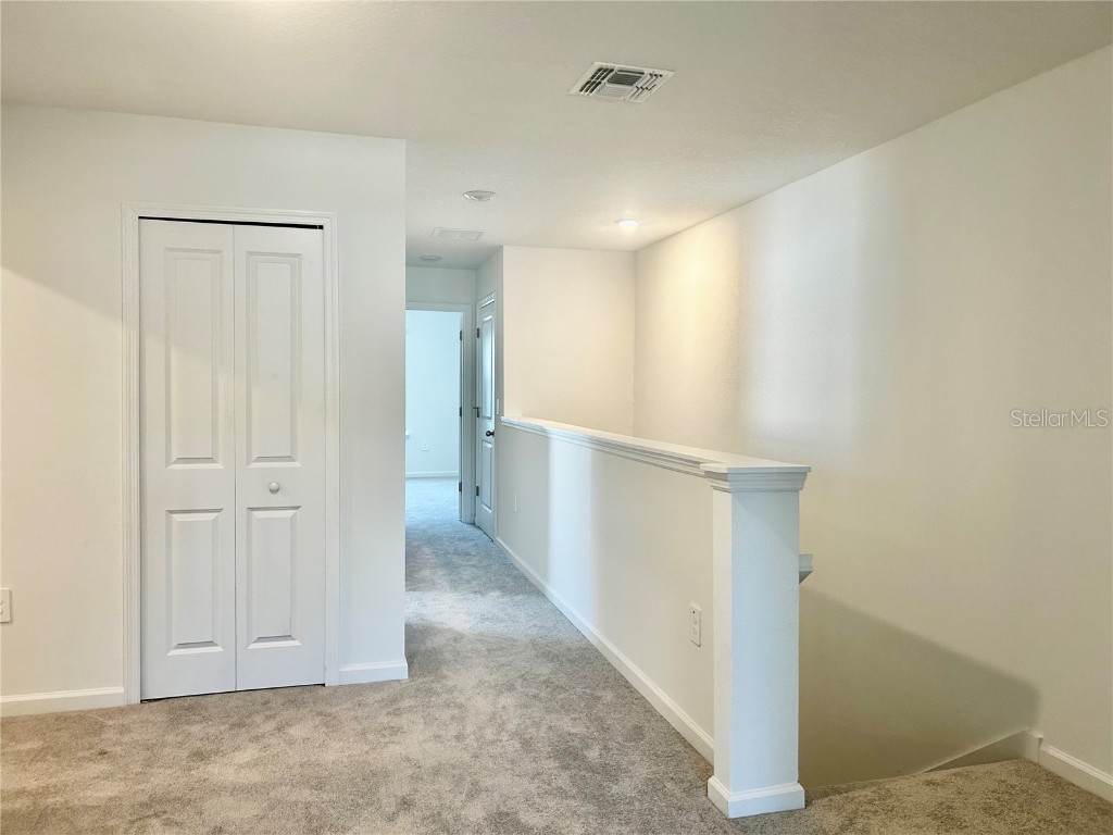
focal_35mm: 26
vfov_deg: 53.1
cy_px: 418
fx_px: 836
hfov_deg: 67.3
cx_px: 556
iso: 125
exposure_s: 1/120
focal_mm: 5.7
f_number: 1.5
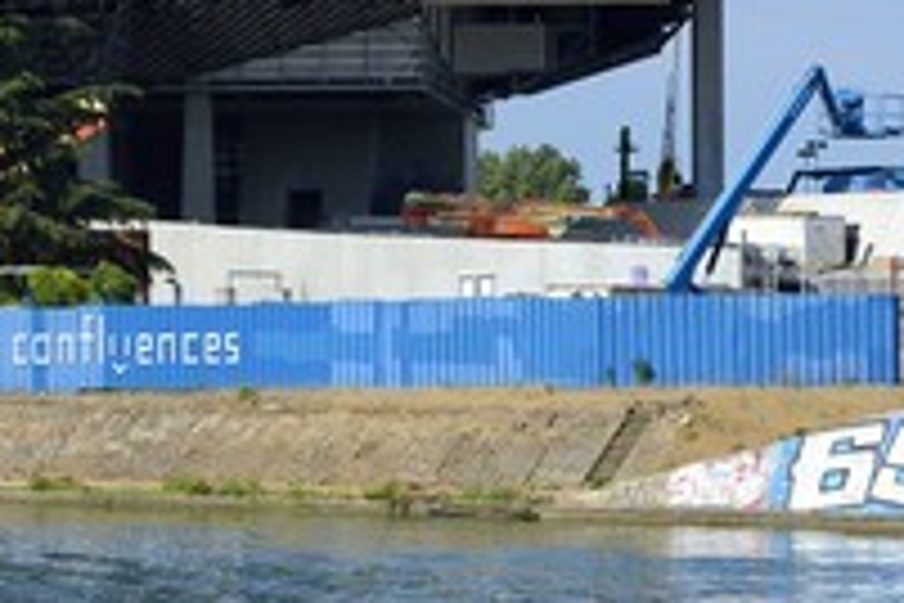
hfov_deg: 10.3
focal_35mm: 199
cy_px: 90
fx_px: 4997
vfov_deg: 6.9
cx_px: 13
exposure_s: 1/320
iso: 200
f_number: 11
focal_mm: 95
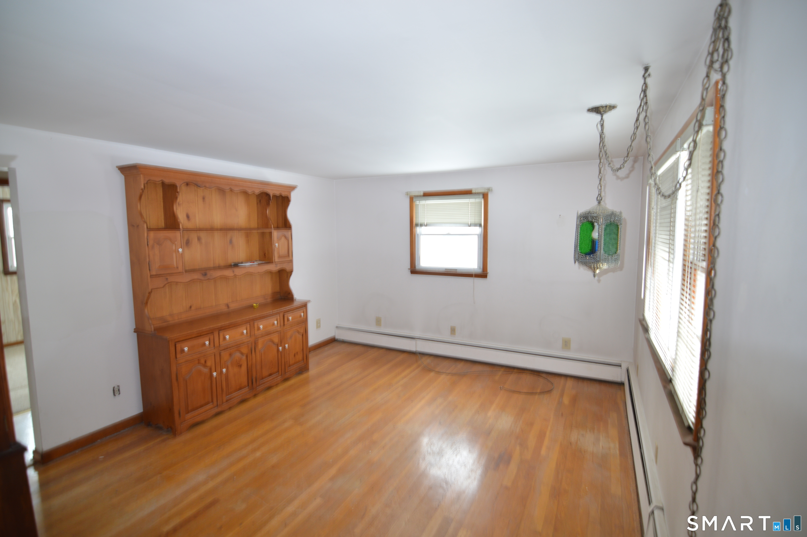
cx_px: 404
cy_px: 268
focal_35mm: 16
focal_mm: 11
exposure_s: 1/8
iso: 100
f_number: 2.8
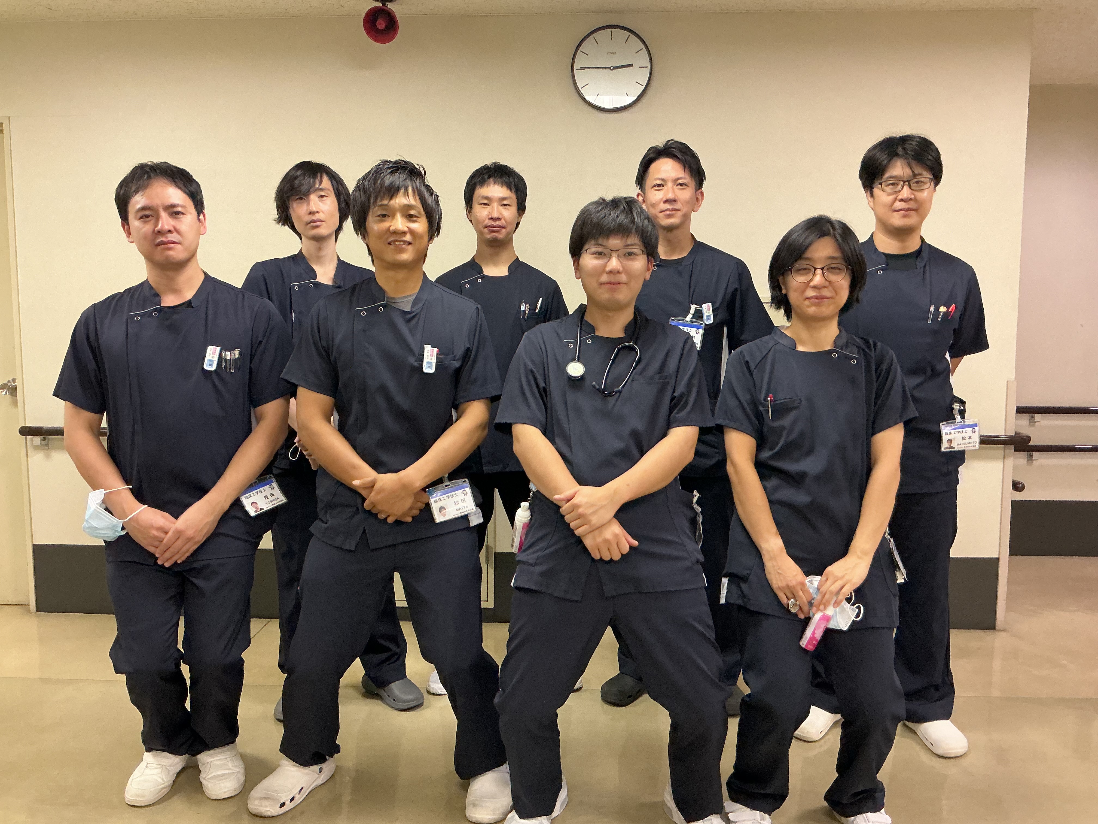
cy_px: 412
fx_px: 920
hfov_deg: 61.7
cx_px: 549
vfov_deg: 48.2
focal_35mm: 29
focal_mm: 3
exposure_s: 1/60
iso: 160
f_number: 1.8
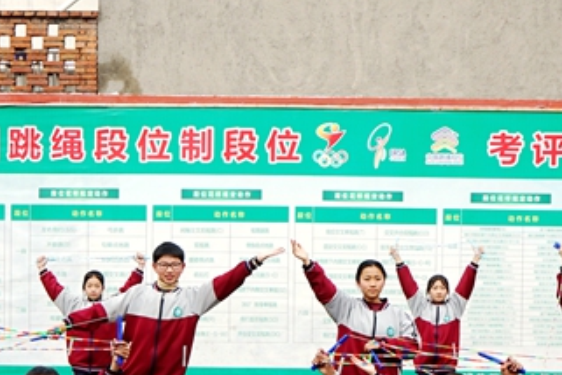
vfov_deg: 11.5
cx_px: 217
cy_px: 362
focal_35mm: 118
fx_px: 1842
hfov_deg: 17.3
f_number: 9
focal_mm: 37
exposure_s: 1/160
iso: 125
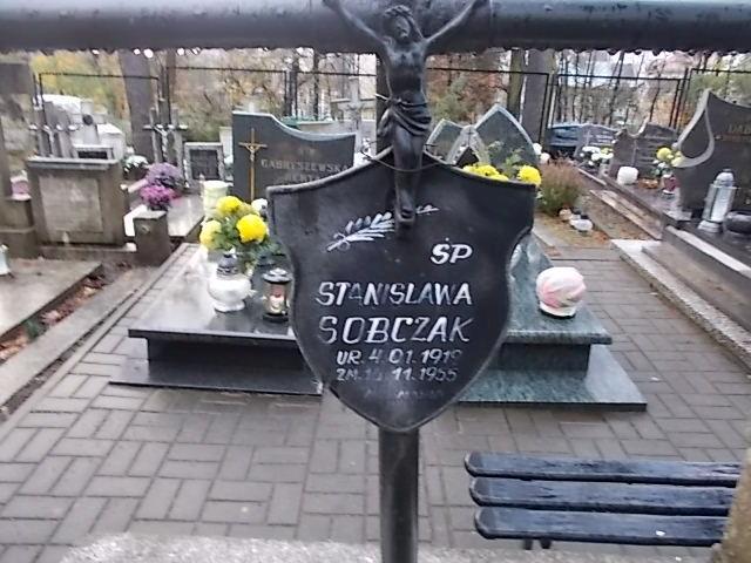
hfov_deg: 60.0
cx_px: 376
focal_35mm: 30
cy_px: 282
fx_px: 651
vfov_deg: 46.8
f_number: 3.4
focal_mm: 5.3
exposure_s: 1/25
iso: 200
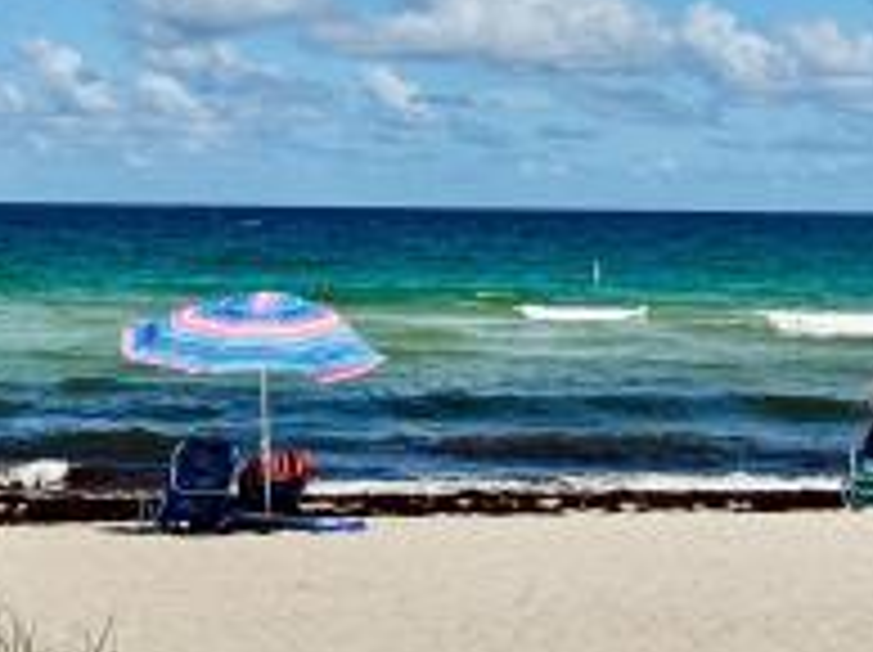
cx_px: 369
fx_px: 2494
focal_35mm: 99
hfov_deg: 19.8
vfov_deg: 14.9
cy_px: 211
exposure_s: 1/12500
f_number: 1.78
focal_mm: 6.76
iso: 80
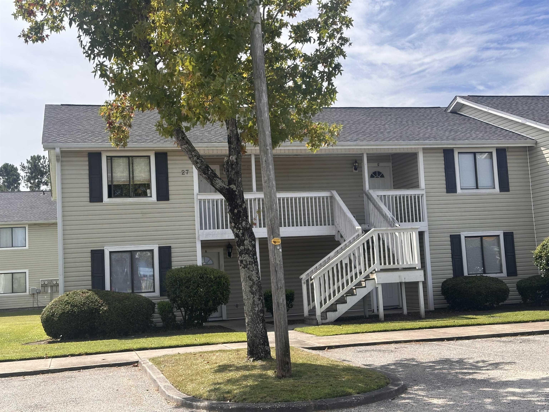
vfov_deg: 30.3
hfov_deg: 39.7
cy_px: 206
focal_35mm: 48
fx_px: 761
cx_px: 274
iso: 64
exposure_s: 1/3058
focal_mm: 6.86
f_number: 1.78
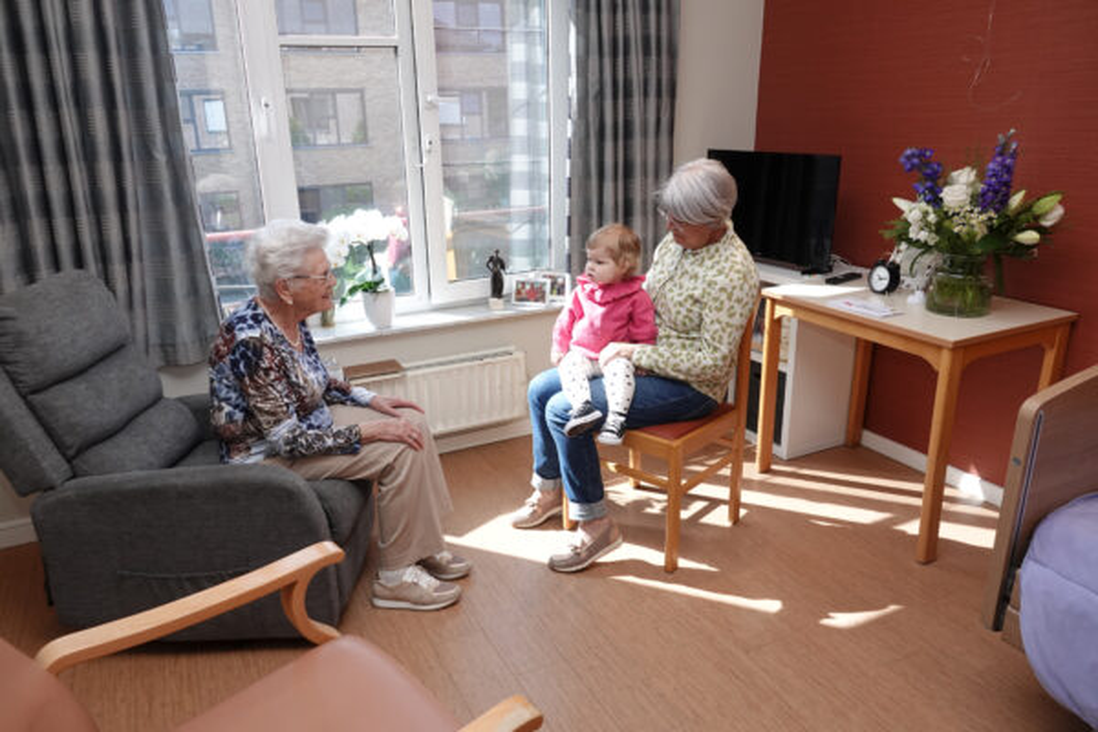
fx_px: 732
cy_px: 366
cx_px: 549
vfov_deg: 53.1
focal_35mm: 24
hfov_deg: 73.7
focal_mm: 8.8
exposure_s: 1/250
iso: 400
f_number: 3.2
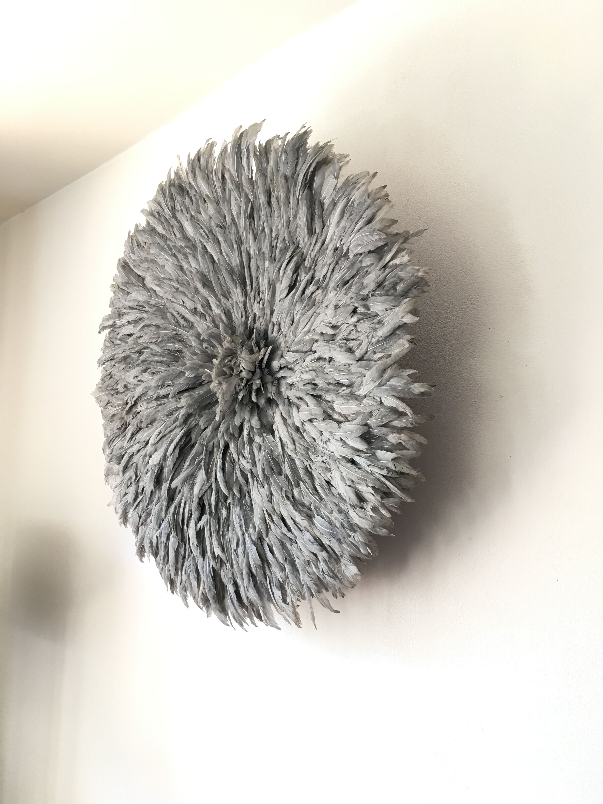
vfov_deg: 61.7
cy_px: 402
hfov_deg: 48.2
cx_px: 302
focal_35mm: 29
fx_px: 674
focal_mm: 4.15
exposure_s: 1/33
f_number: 2.2
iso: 50
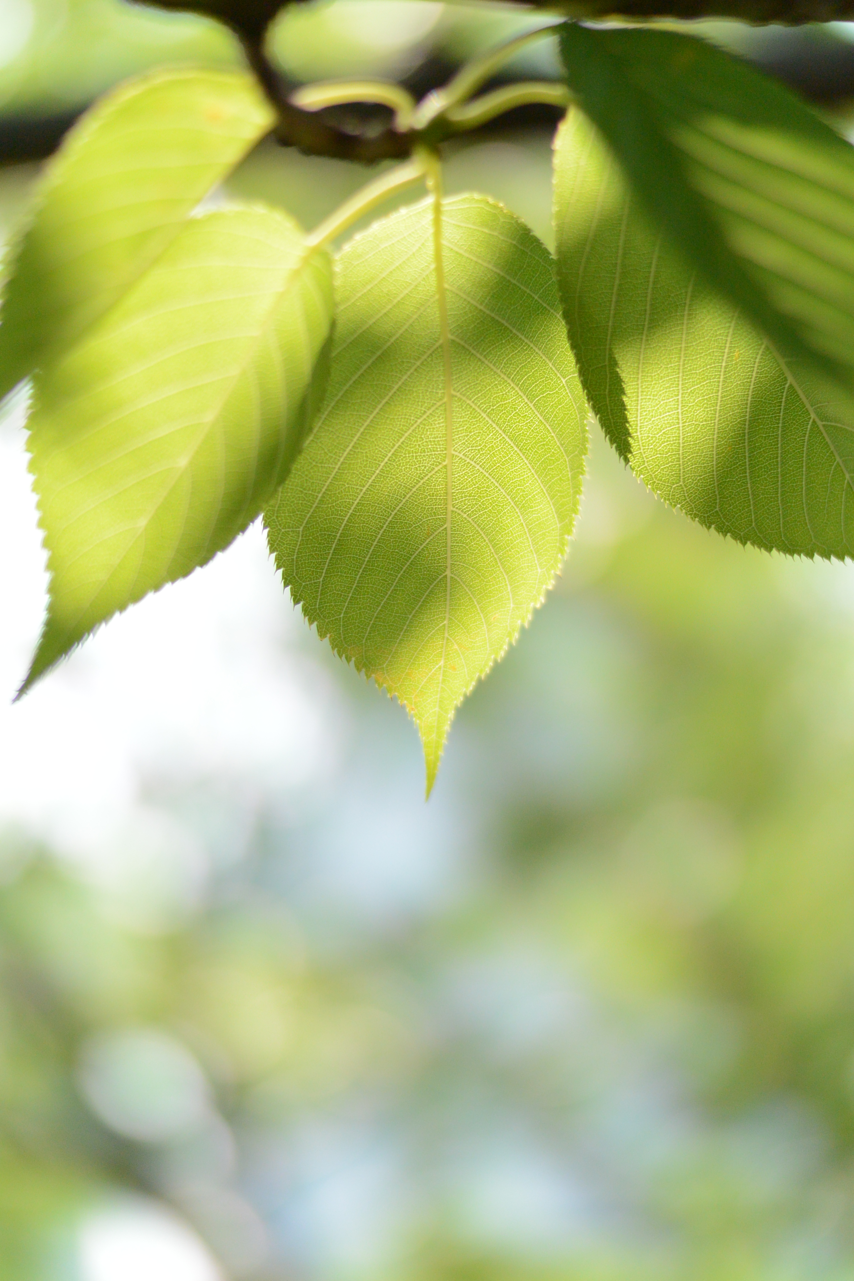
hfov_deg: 15.9
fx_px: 3060
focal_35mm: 86
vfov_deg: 23.6
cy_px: 640
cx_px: 427
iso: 160
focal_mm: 32
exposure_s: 1/4000
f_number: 1.2
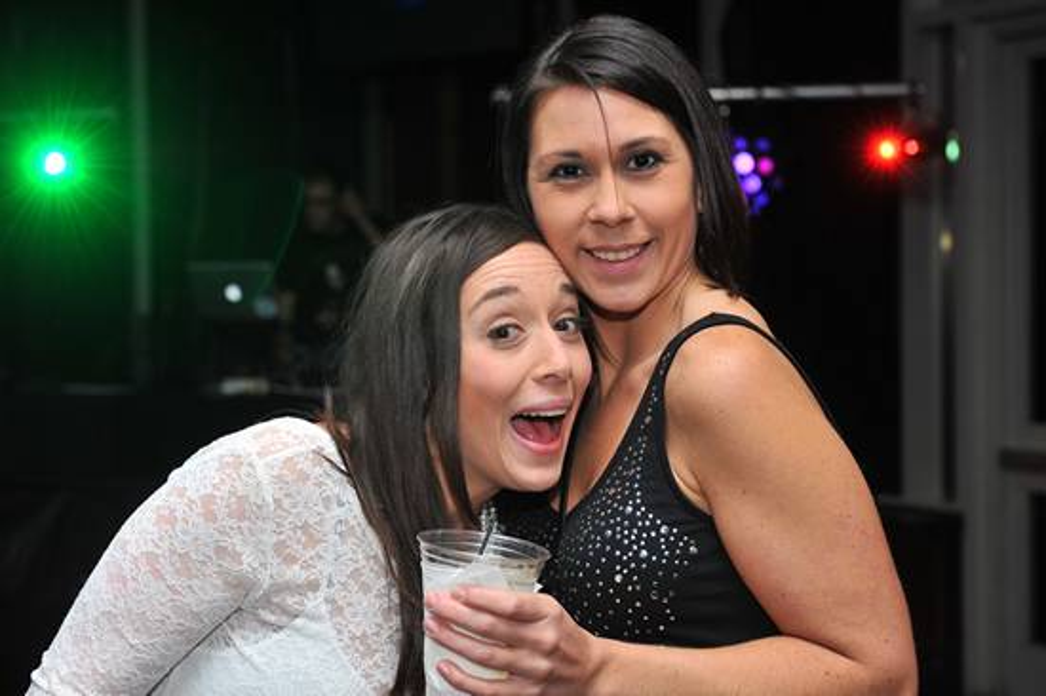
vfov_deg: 19.4
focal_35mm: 70
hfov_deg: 28.9
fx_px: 2033
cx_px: 523
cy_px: 348
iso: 1000
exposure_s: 1/100
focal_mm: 70
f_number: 6.3
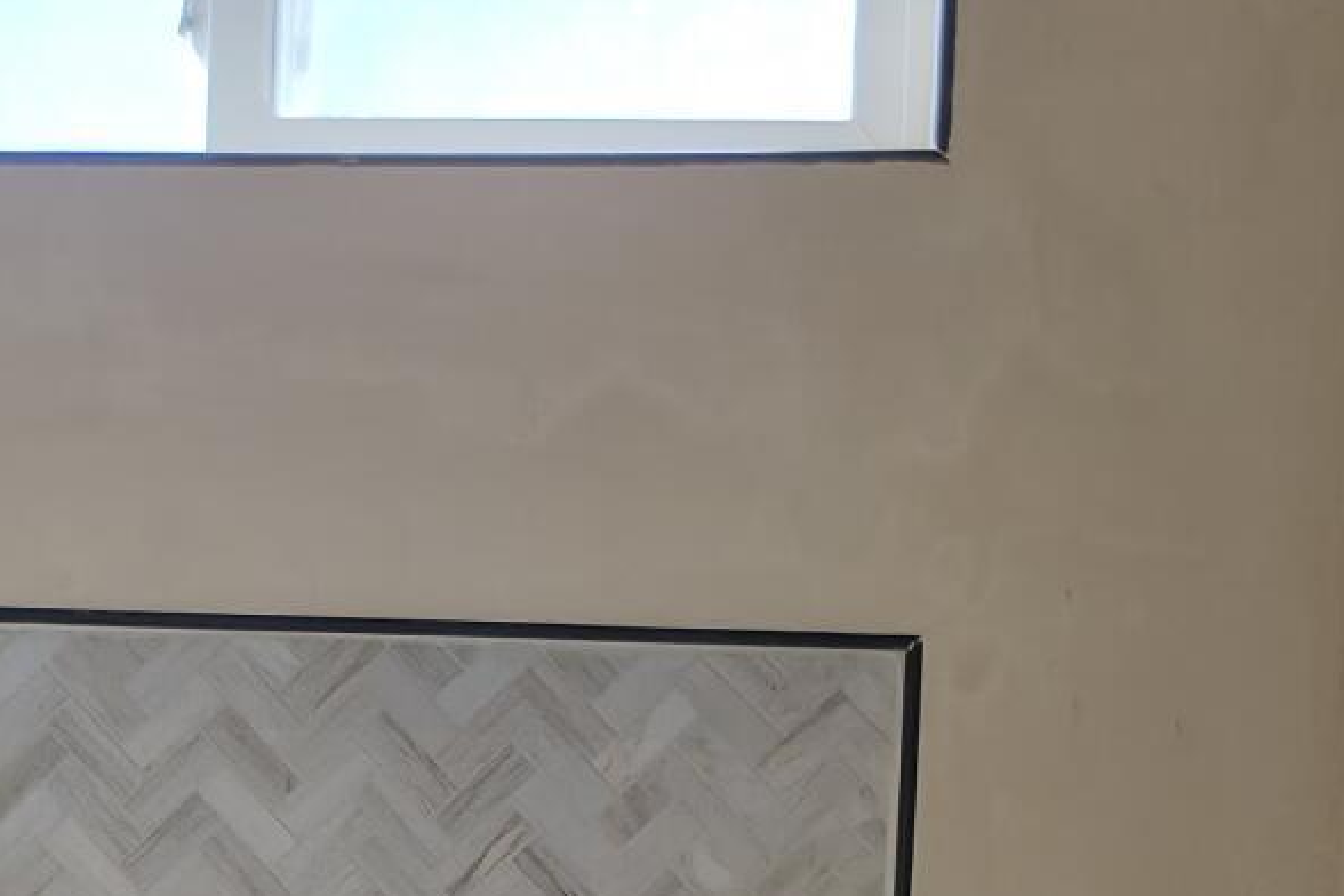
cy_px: 976
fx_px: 2576
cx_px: 427
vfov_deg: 19.0
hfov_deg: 29.0
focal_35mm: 69
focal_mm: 2.2
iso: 25
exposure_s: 1/172
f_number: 1.9
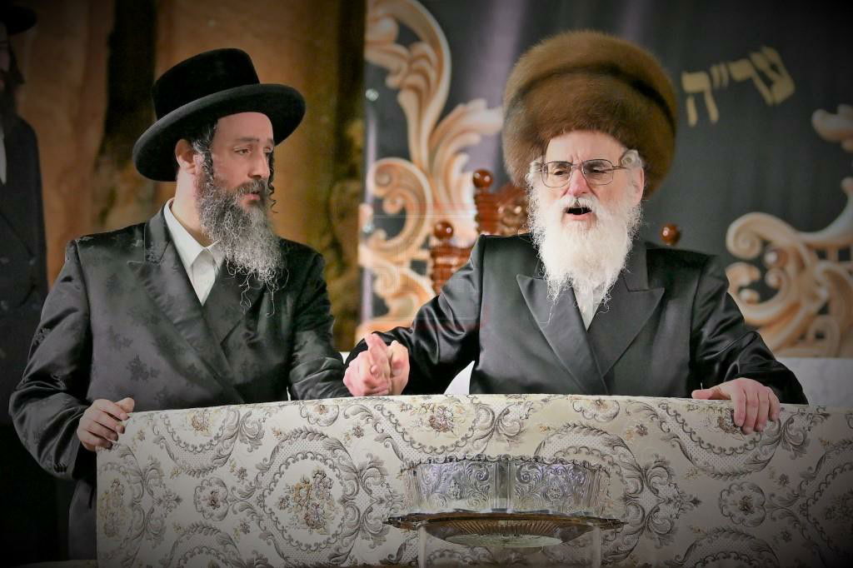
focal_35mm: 147
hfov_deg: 14.0
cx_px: 426
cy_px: 284
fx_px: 3482
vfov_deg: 9.3
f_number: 2.8
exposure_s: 1/250
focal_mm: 98
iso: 400
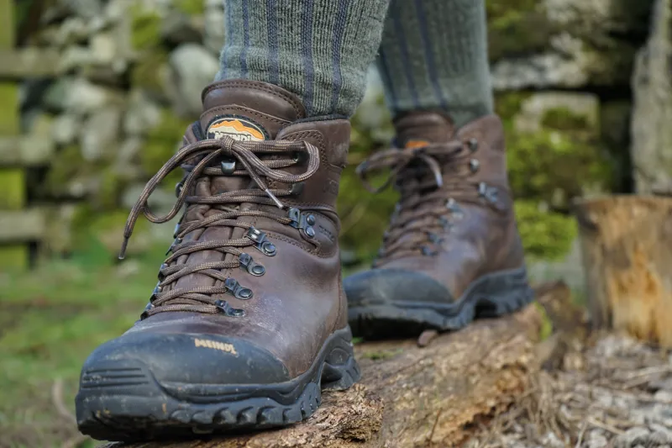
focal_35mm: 62
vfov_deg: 21.9
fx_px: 1157
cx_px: 336
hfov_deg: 32.4
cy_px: 224
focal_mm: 62
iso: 160
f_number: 5.6
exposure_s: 1/100
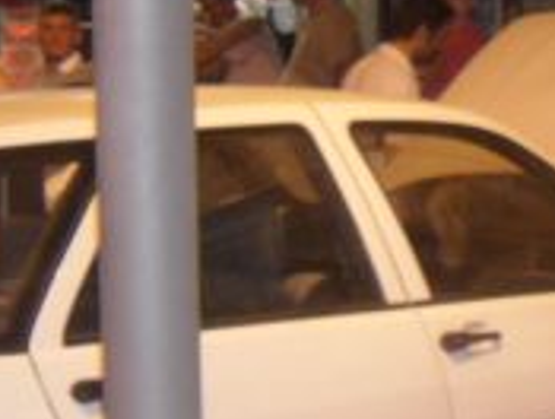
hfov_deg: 14.8
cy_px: 279
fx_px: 1992
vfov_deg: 12.0
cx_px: 828
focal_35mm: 124
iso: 400
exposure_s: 1/45
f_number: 2.8
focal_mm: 6
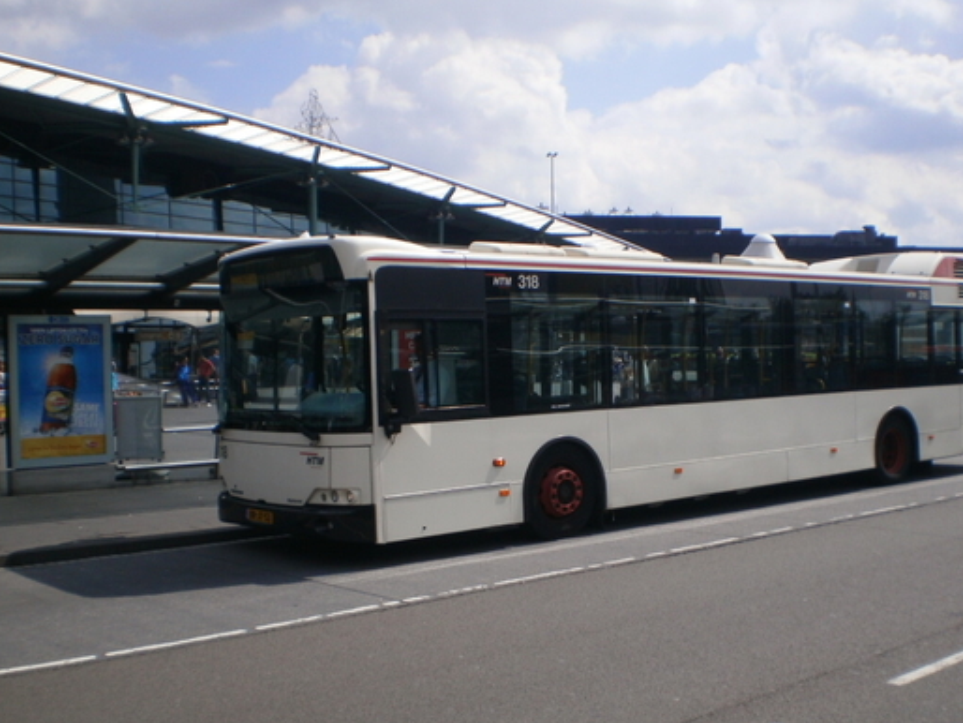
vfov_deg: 34.3
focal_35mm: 42
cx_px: 549
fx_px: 1169
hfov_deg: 44.7
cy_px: 412
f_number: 4.6
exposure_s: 1/1600
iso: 100
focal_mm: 6.3
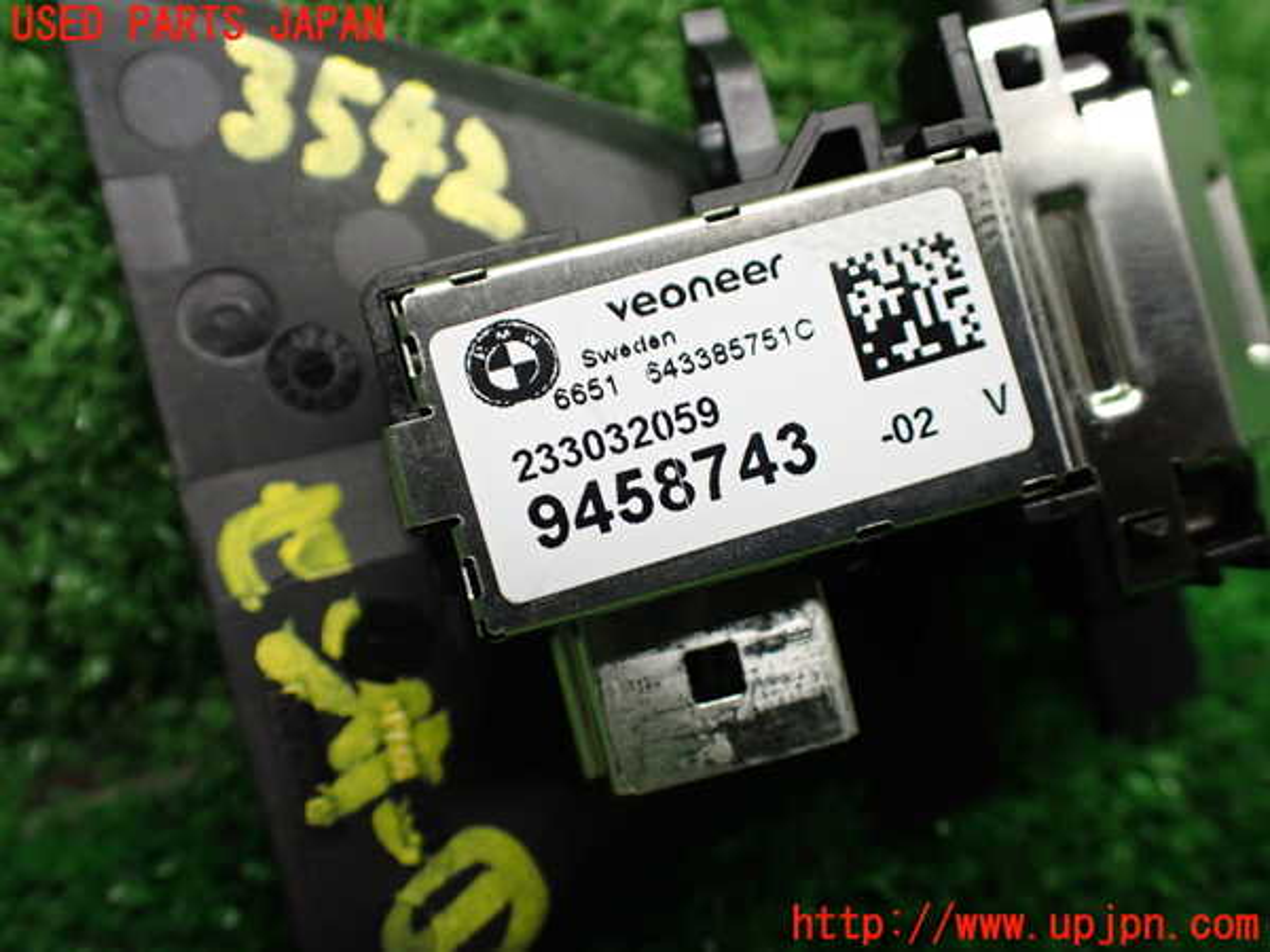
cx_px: 635
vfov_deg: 46.8
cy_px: 476
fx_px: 1101
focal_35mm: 30
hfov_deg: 60.0
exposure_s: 1/125
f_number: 2.3
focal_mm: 5.4
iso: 640
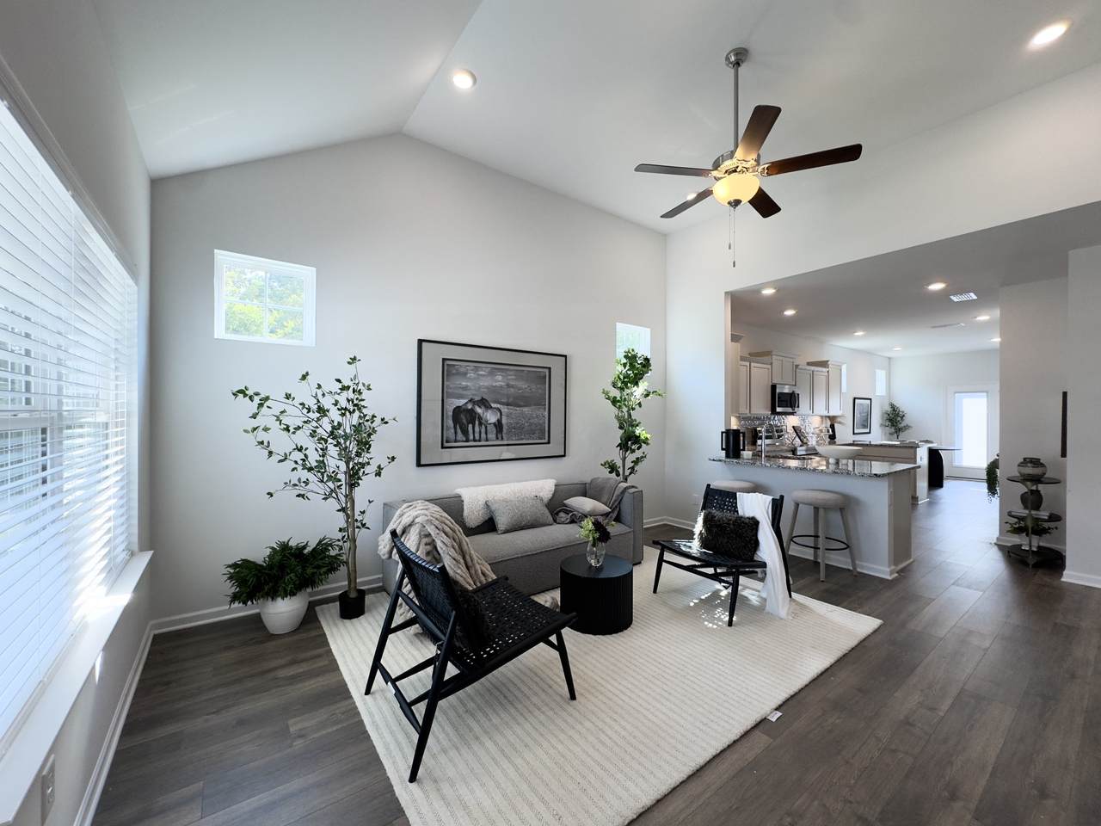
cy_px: 413
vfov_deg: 85.7
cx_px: 550
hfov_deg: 102.1
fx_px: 445
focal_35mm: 14
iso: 100
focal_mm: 2.22
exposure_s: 1/120
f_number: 2.2
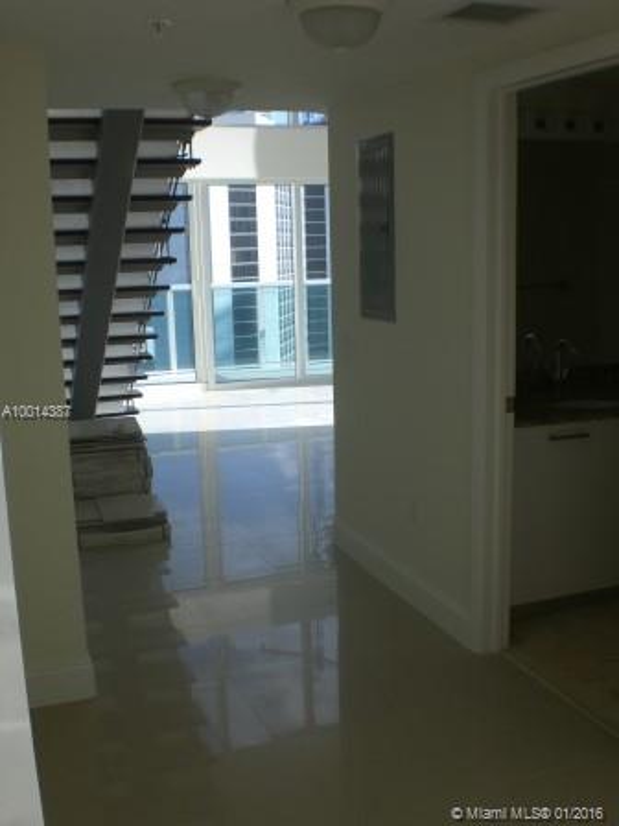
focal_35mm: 38
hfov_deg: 37.7
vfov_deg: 49.0
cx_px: 310
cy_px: 413
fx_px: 906
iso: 50
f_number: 4.4
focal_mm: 6.3
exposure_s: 1/200
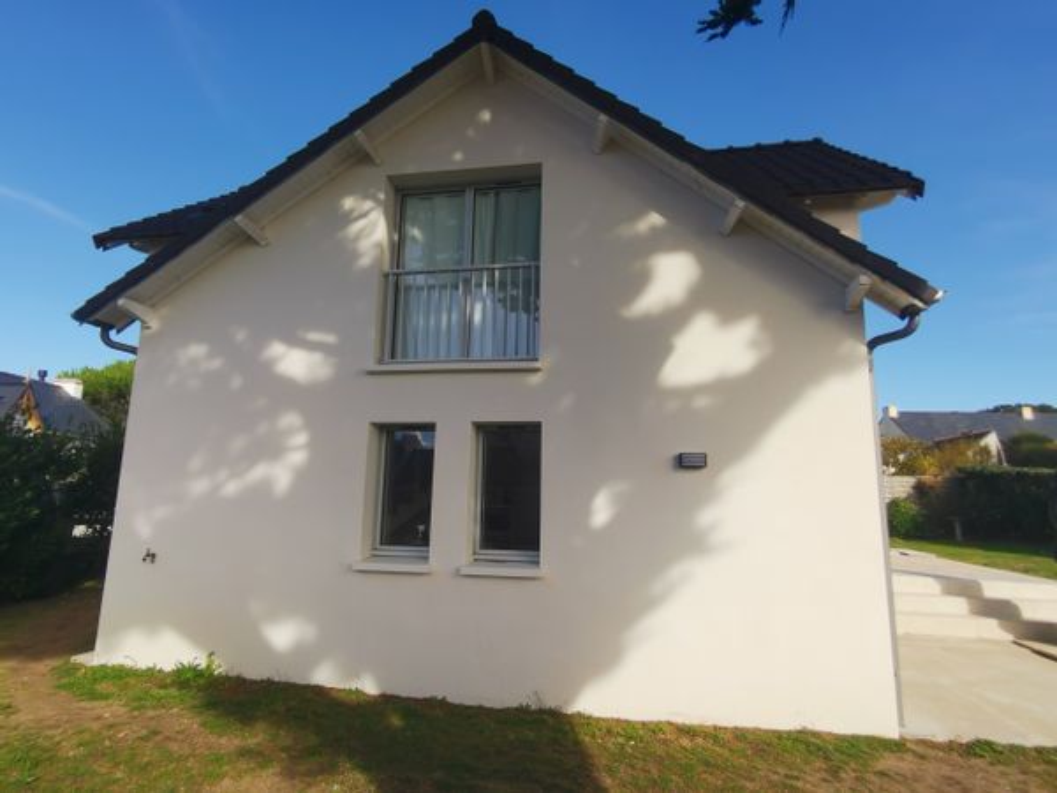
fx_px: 580
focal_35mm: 19
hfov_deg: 84.7
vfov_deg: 68.7
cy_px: 396
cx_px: 528
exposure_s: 1/757
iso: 50
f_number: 2.2
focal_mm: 2.35
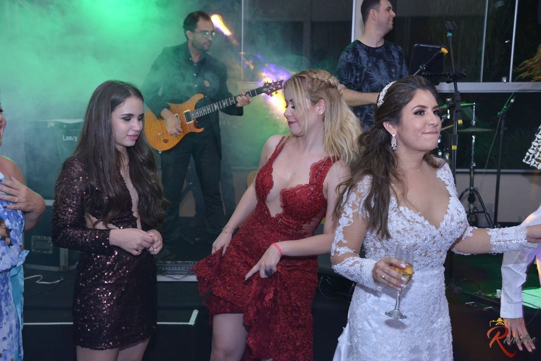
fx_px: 722
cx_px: 270
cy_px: 180
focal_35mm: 48
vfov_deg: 28.1
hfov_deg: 41.1
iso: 2200
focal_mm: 48
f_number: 5
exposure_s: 1/80
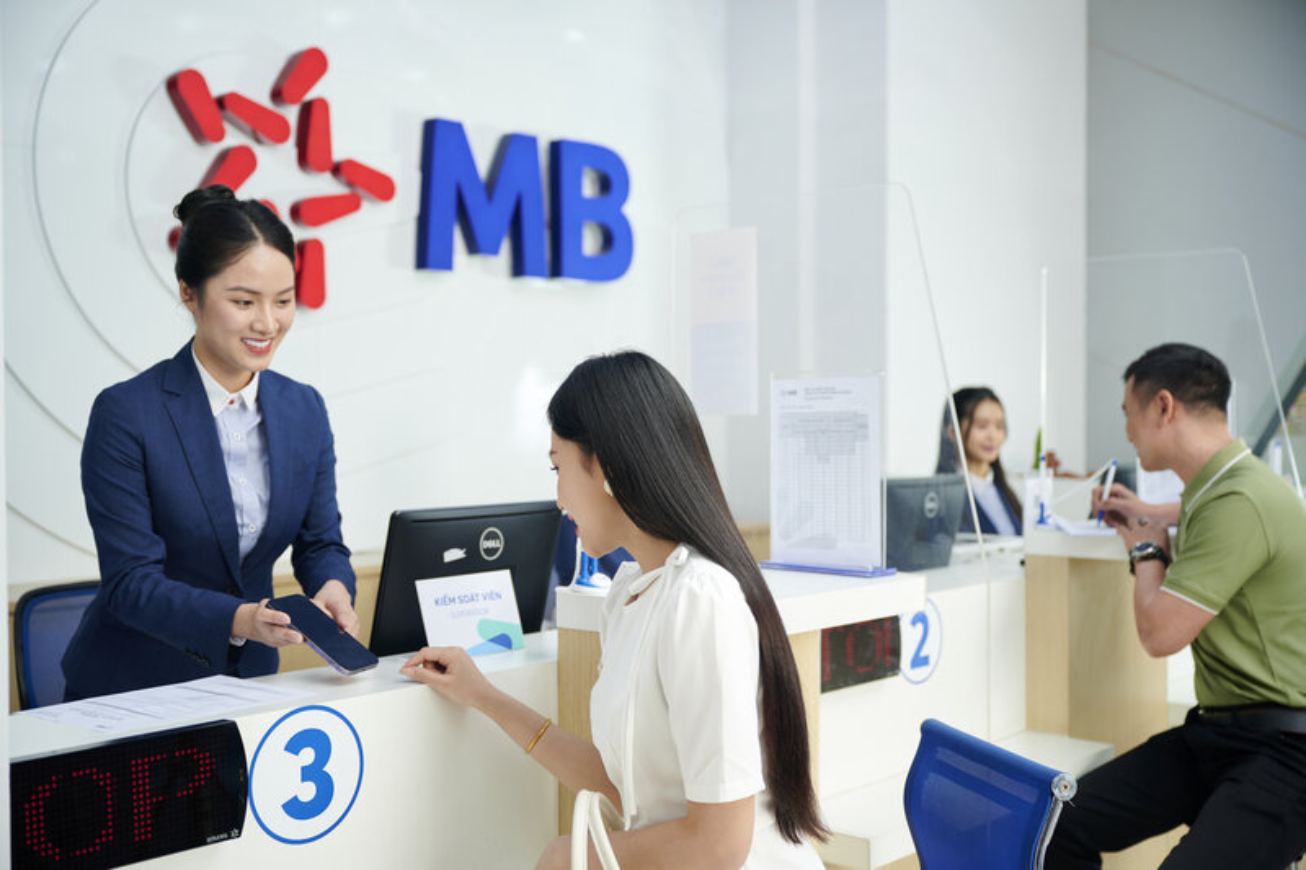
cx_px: 653
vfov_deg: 33.4
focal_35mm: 40
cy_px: 435
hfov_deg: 48.5
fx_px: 1451
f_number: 2.8
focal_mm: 40
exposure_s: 1/160
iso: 250
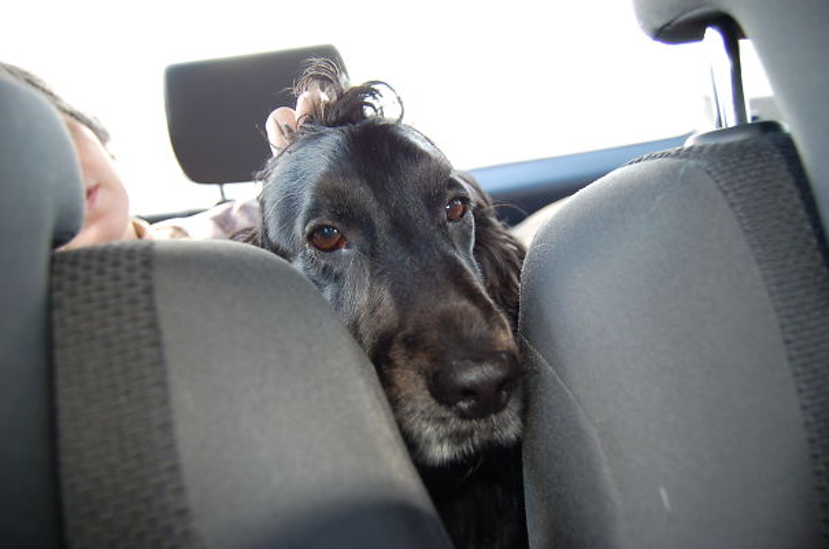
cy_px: 274
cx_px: 414
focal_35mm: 27
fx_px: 621
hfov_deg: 67.5
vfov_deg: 47.8
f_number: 3.5
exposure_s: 1/60
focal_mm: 18
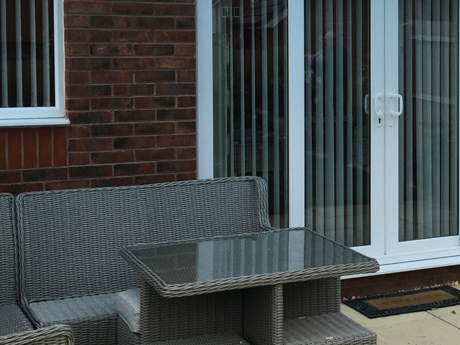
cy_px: 88
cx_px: 503
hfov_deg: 25.2
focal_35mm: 72
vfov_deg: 20.3
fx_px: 957
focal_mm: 4.15
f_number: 2.2
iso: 25
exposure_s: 1/187
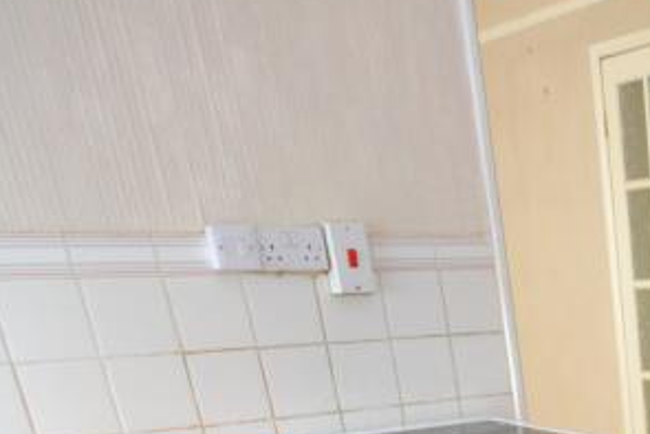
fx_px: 939
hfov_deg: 30.8
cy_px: 721
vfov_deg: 20.5
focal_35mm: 52
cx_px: 822
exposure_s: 1/60
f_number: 4
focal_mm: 10
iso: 1600
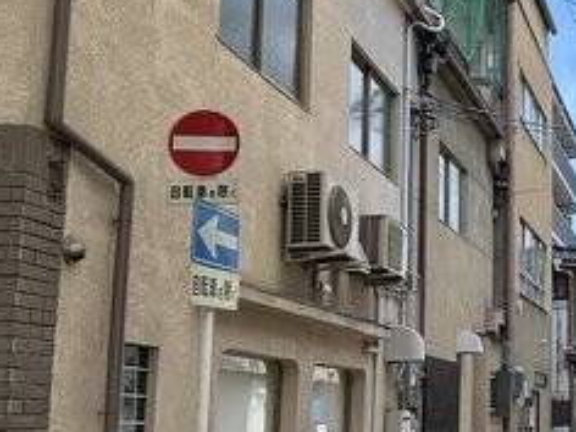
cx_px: 691
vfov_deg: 22.6
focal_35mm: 65
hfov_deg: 26.5
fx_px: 1082
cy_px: 259
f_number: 1.78
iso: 80
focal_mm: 6.86
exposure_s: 1/2110
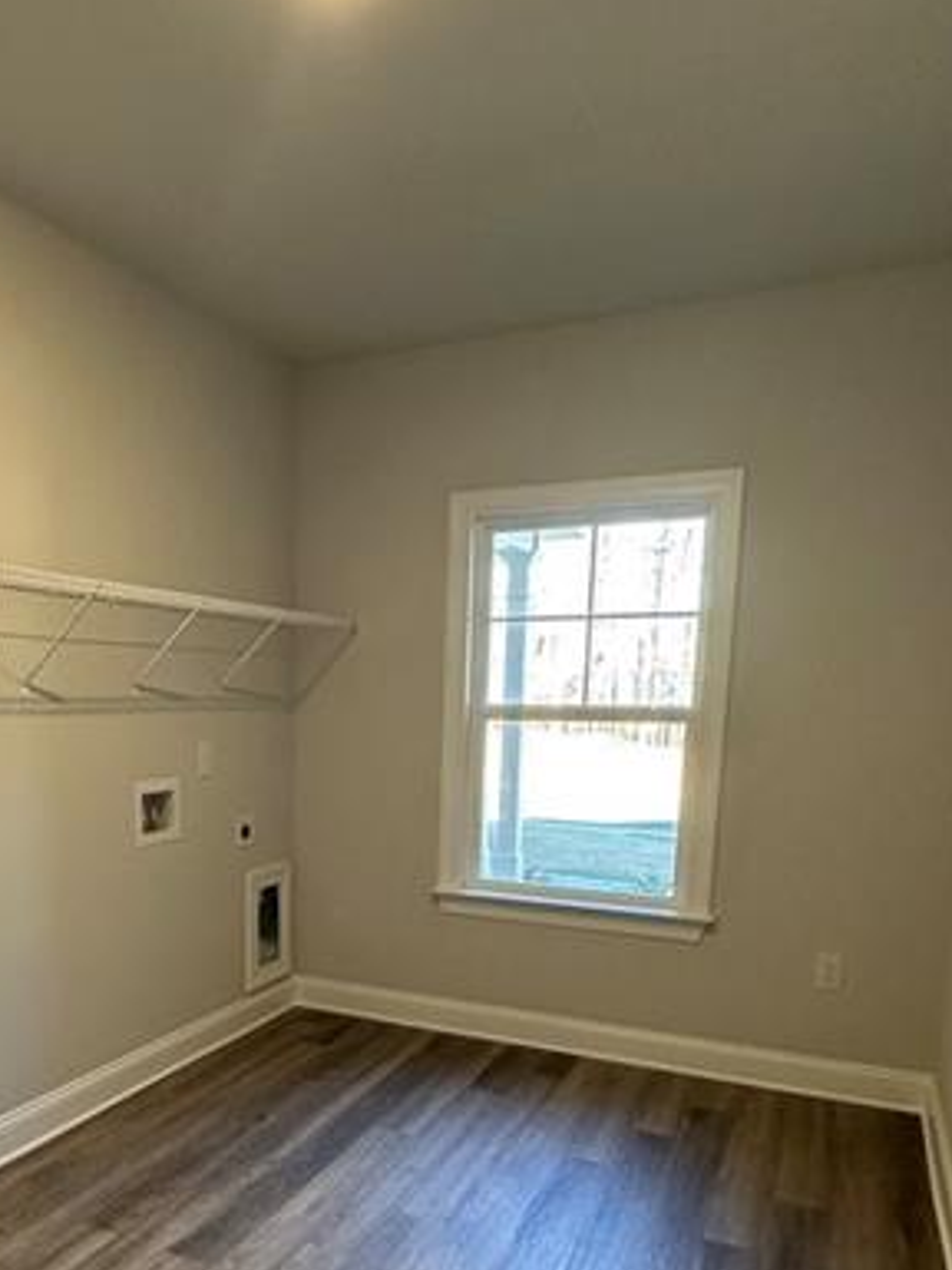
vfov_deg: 61.5
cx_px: 281
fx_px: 1027
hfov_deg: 48.5
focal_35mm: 28
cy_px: 873
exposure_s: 1/60
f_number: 2.2
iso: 250
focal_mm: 2.22
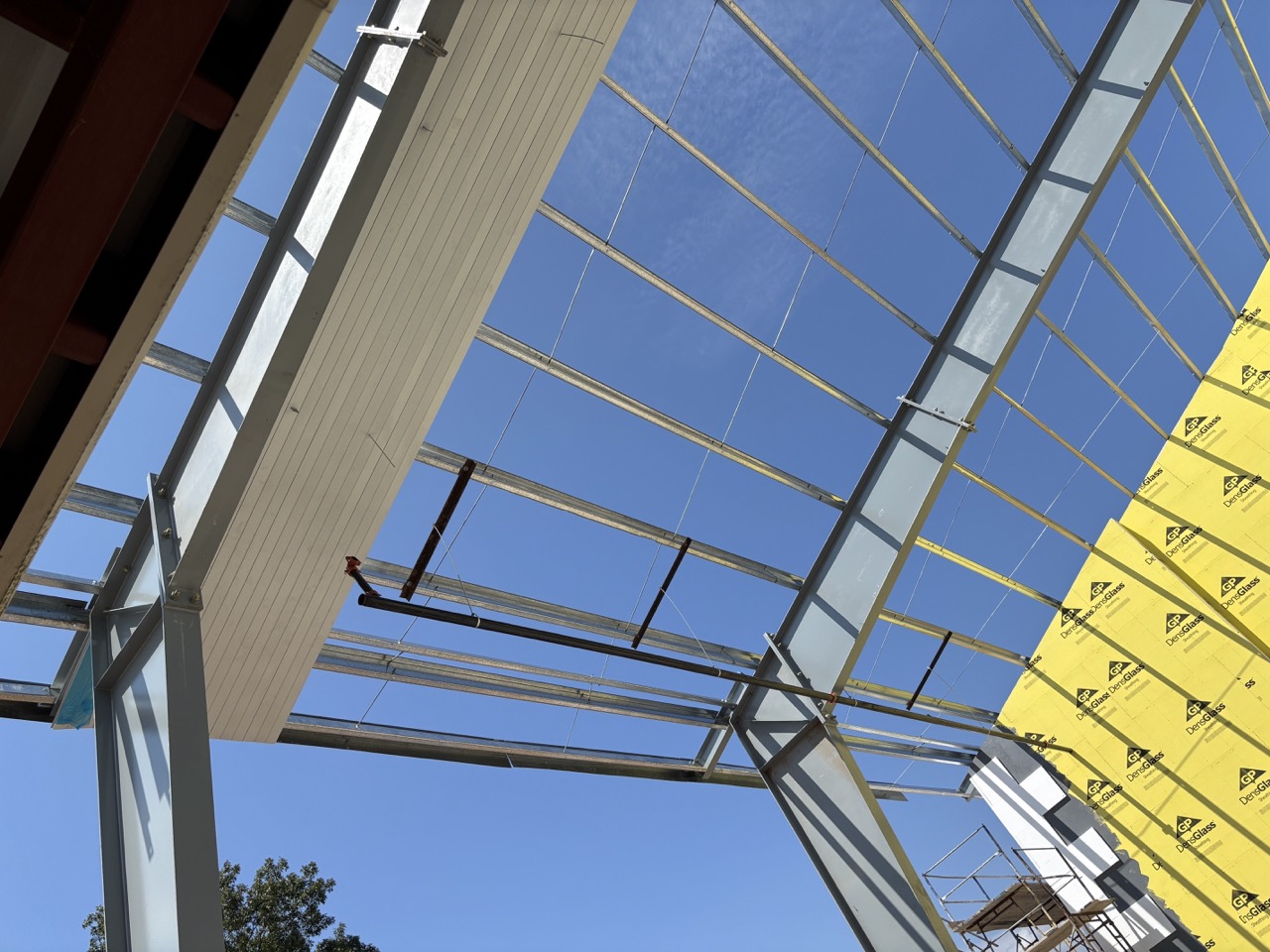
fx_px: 954
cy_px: 476
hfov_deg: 67.3
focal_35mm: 26
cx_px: 635
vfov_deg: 53.1
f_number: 1.6
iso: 50
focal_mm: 5.96
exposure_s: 1/4255
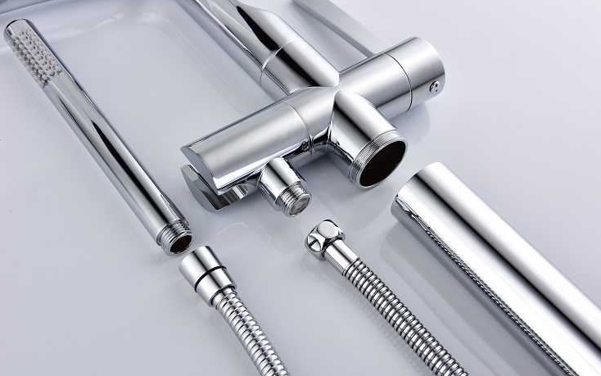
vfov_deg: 25.8
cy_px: 197
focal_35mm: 50
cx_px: 300
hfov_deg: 40.3
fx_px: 819
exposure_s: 1/125
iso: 64
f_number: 11
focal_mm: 48
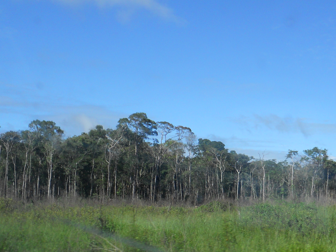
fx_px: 573
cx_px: 228
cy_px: 168
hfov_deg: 32.4
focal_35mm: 59
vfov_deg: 24.7
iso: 80
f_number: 5.4
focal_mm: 5
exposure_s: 1/400
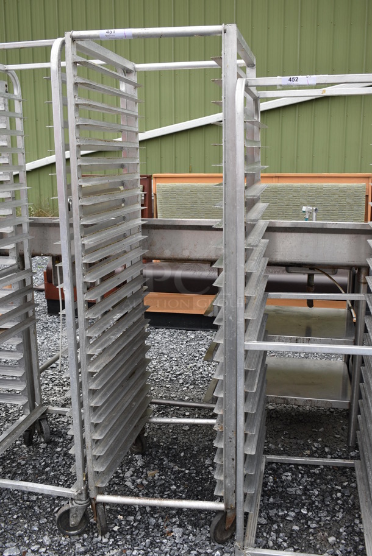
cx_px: 186
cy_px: 278
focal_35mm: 34
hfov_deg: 38.4
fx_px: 534
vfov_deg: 55.1
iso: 200
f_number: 5.6
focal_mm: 23
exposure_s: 1/250
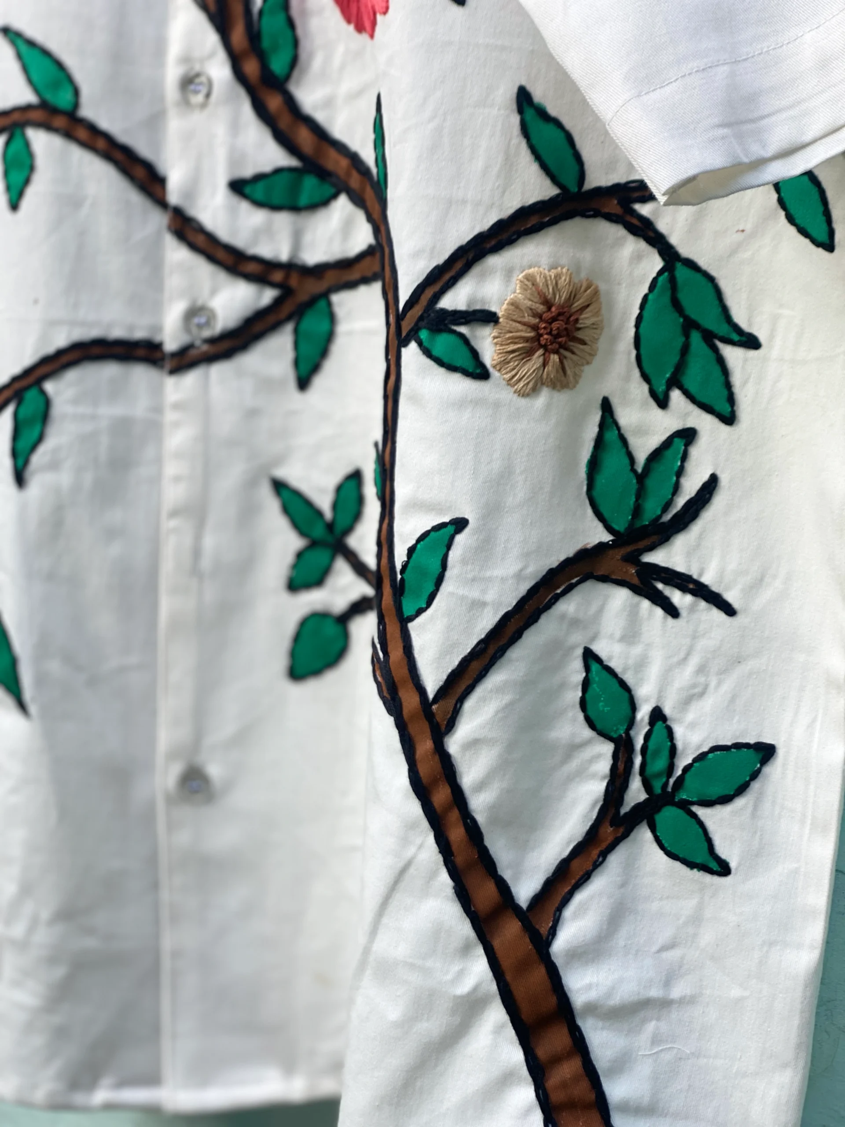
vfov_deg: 36.8
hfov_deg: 28.0
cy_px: 564
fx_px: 1692
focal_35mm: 52
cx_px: 422
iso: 32
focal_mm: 6
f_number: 2
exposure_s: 1/122
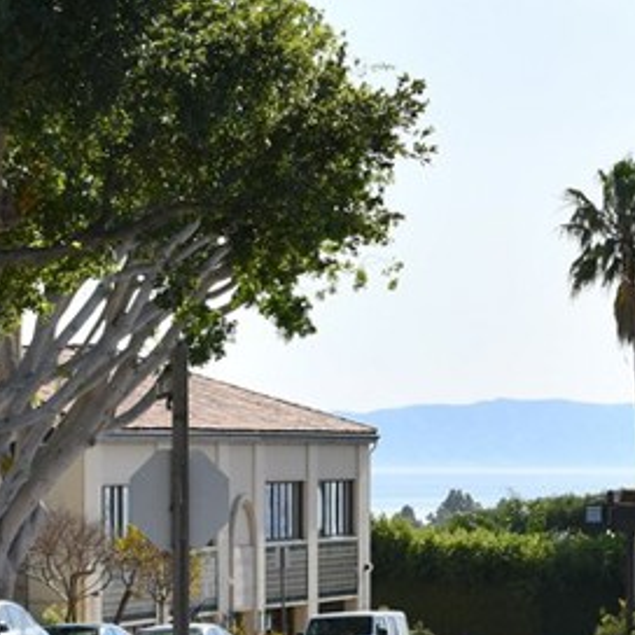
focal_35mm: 240
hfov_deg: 7.2
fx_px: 4981
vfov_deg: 7.3
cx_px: 731
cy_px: 646
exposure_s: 1/320
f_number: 9
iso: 100
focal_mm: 50
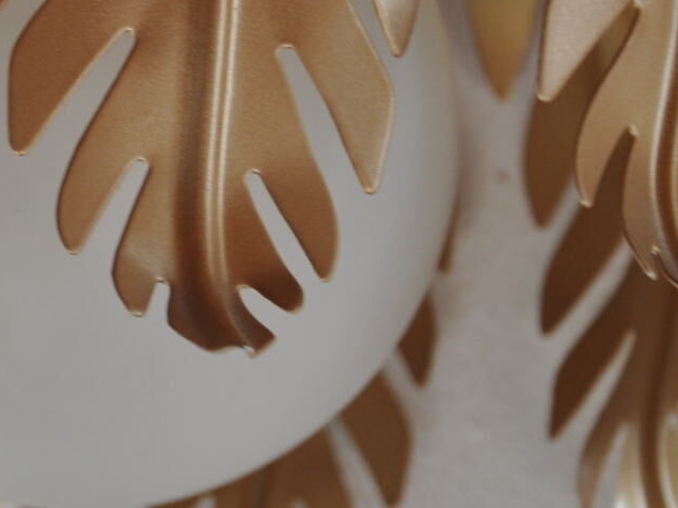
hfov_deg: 7.8
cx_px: 30
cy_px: 166
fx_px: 4954
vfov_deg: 5.9
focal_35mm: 253
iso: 450
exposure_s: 1/60
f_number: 5
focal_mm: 52
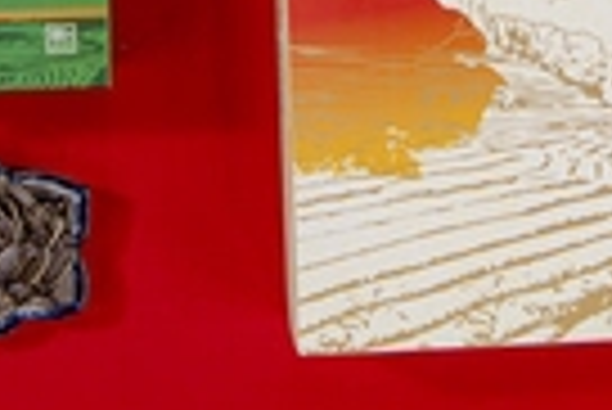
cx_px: 207
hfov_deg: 12.9
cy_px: -176
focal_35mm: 159
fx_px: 2706
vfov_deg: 8.5
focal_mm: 45
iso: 100
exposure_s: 1/80
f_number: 4.5
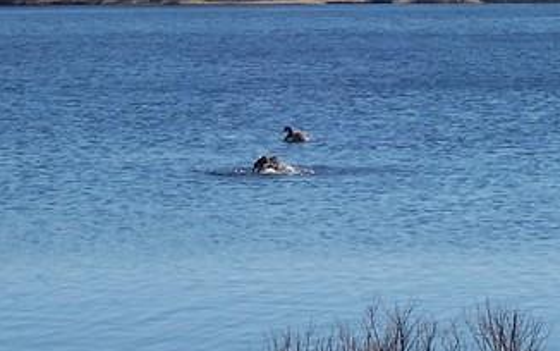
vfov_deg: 5.7
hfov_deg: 9.1
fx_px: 3527
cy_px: 131
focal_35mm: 231
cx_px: 301
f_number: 9.5
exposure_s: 1/250
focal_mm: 16.8
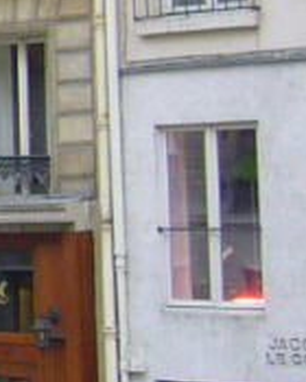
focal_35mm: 200
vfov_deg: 9.5
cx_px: -796
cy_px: -89
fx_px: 2264
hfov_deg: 6.6
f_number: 2.8
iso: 80
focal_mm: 5.8
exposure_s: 1/30
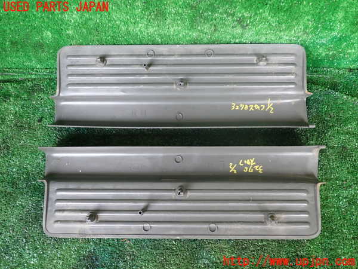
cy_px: 134
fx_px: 310
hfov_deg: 60.0
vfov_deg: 46.8
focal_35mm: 30
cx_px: 179
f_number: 2.3
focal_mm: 5.4
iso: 200
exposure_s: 1/50
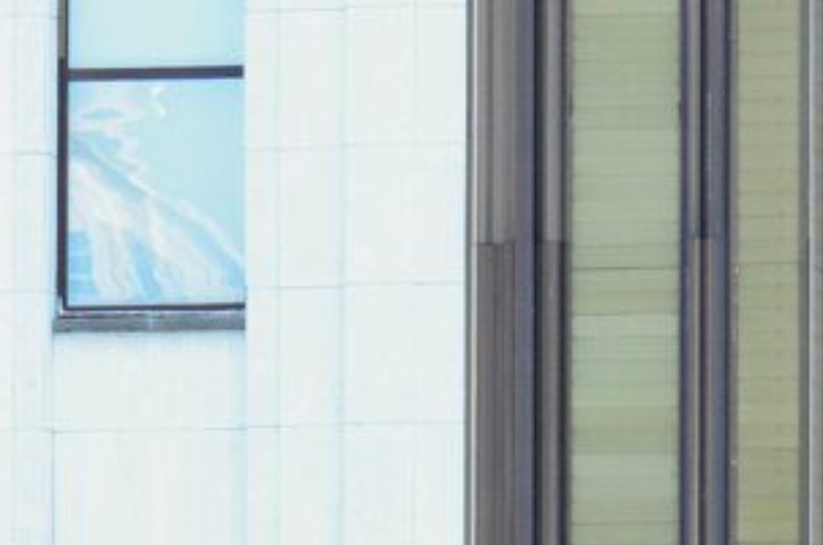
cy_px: 977
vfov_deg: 2.3
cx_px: 74
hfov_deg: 3.5
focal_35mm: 597
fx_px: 13619
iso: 1000
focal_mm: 100
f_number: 5.6
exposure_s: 1/1250
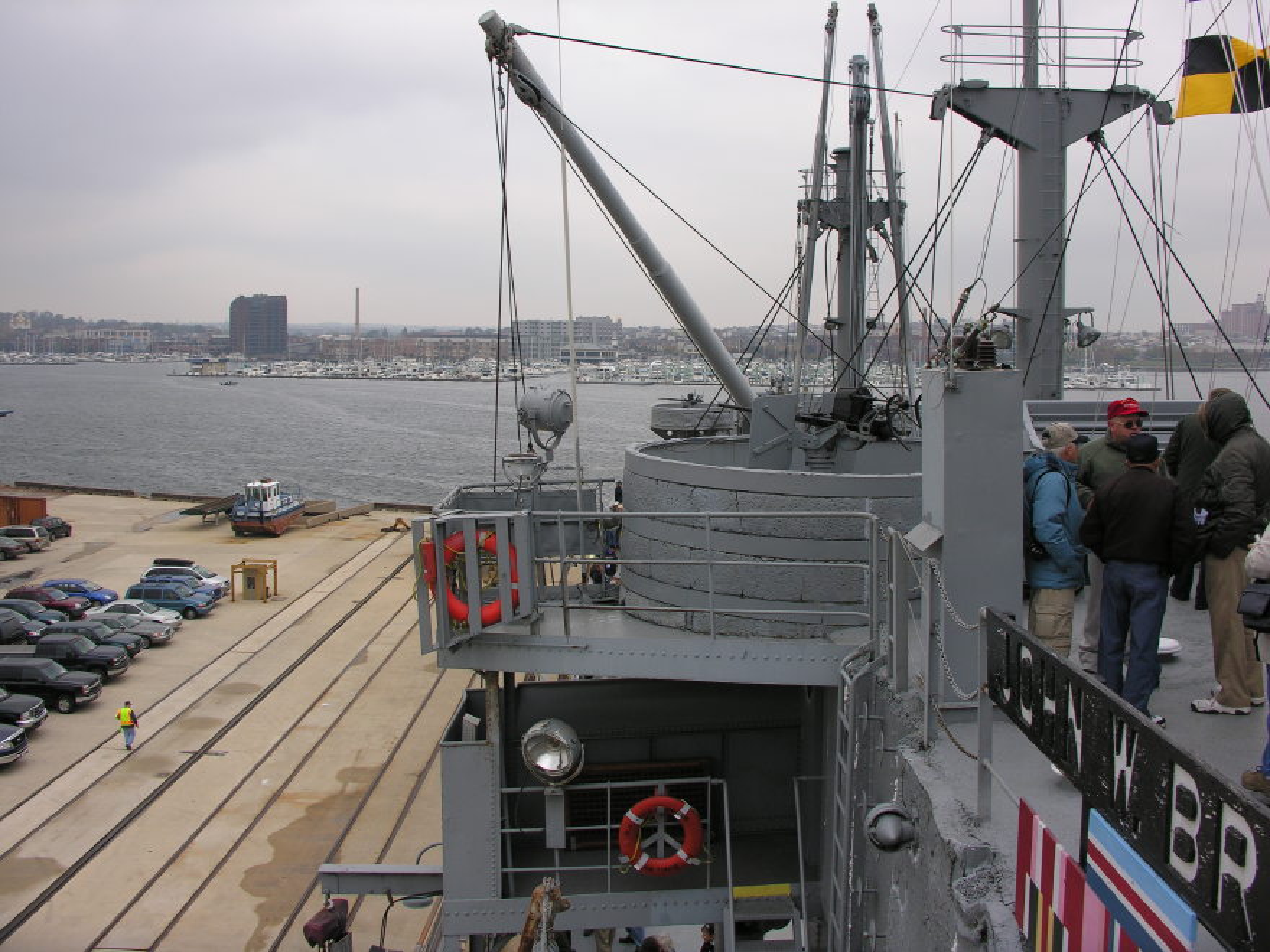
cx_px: 635
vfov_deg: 40.7
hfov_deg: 52.6
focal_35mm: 35
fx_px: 1284
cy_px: 476
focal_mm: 8.9
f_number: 4.5
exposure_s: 1/91.2
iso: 50
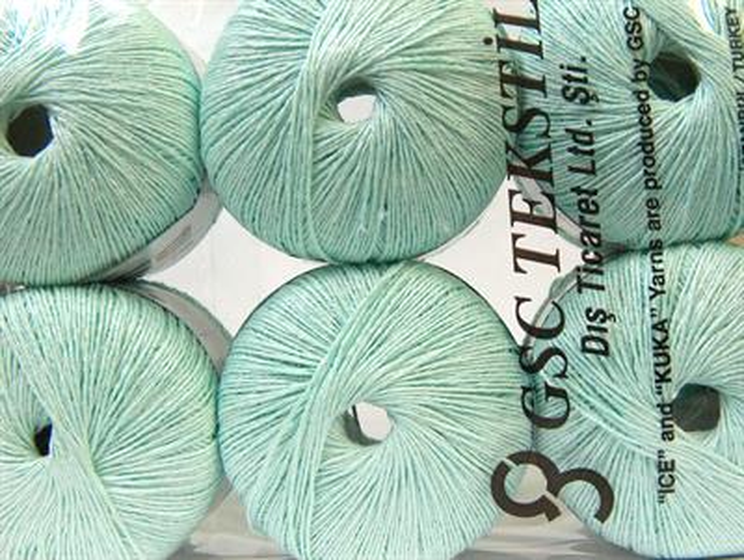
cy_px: 280
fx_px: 947
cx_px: 372
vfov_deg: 32.9
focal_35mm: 44
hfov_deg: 42.9
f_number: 2.8
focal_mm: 8.96
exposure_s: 1/40.4
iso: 200
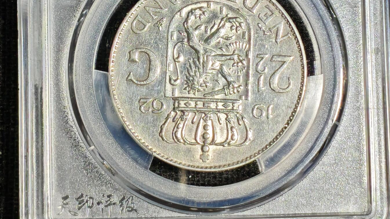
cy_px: 3
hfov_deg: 13.5
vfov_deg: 7.6
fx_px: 1644
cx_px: 196
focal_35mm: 159
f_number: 1.5
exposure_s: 1/560
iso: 50
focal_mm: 4.94
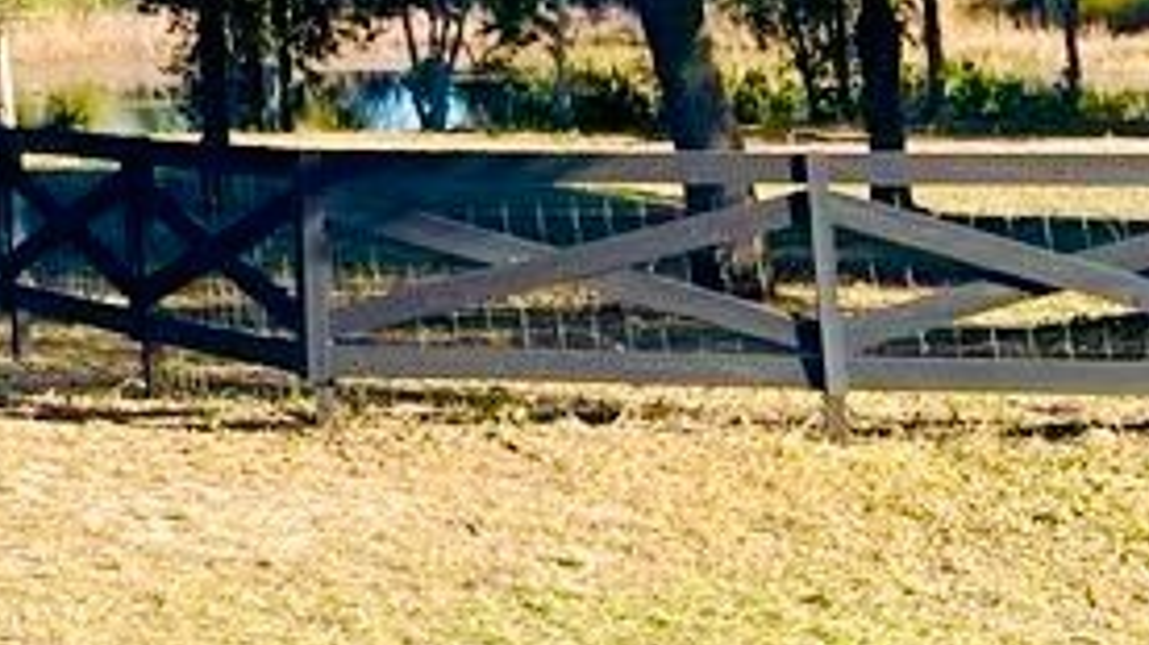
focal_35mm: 105
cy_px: -470
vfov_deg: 10.9
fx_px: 3198
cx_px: -379
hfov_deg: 18.8
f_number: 1.6
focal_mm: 4.2
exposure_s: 1/1092
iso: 32
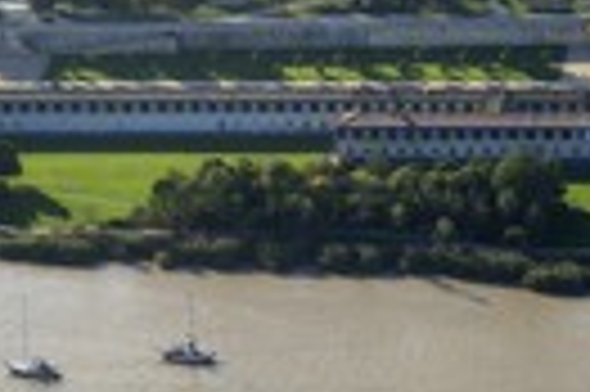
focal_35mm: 169
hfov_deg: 12.0
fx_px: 2760
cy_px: 270
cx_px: 624
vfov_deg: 8.1
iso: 100
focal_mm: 35
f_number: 5
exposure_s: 1/400
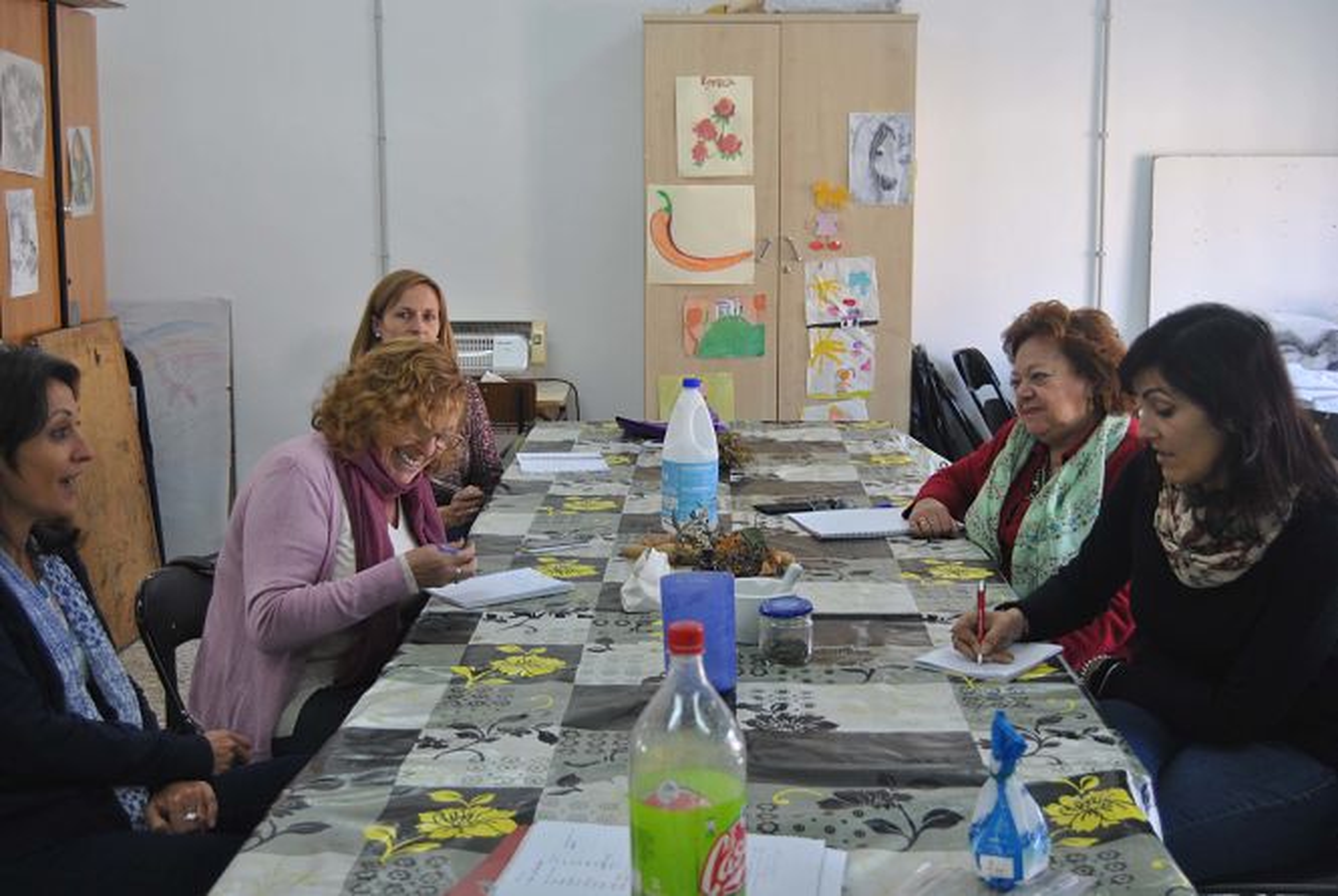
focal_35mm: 46
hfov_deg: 42.3
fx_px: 1730
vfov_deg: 29.0
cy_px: 448
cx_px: 669
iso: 200
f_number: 4.2
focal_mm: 31
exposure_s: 1/40
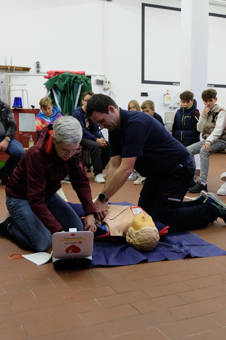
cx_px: 113
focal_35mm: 42
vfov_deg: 46.4
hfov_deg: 31.9
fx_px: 395
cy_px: 170
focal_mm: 28.2
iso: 1600
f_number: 4.5
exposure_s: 1/30
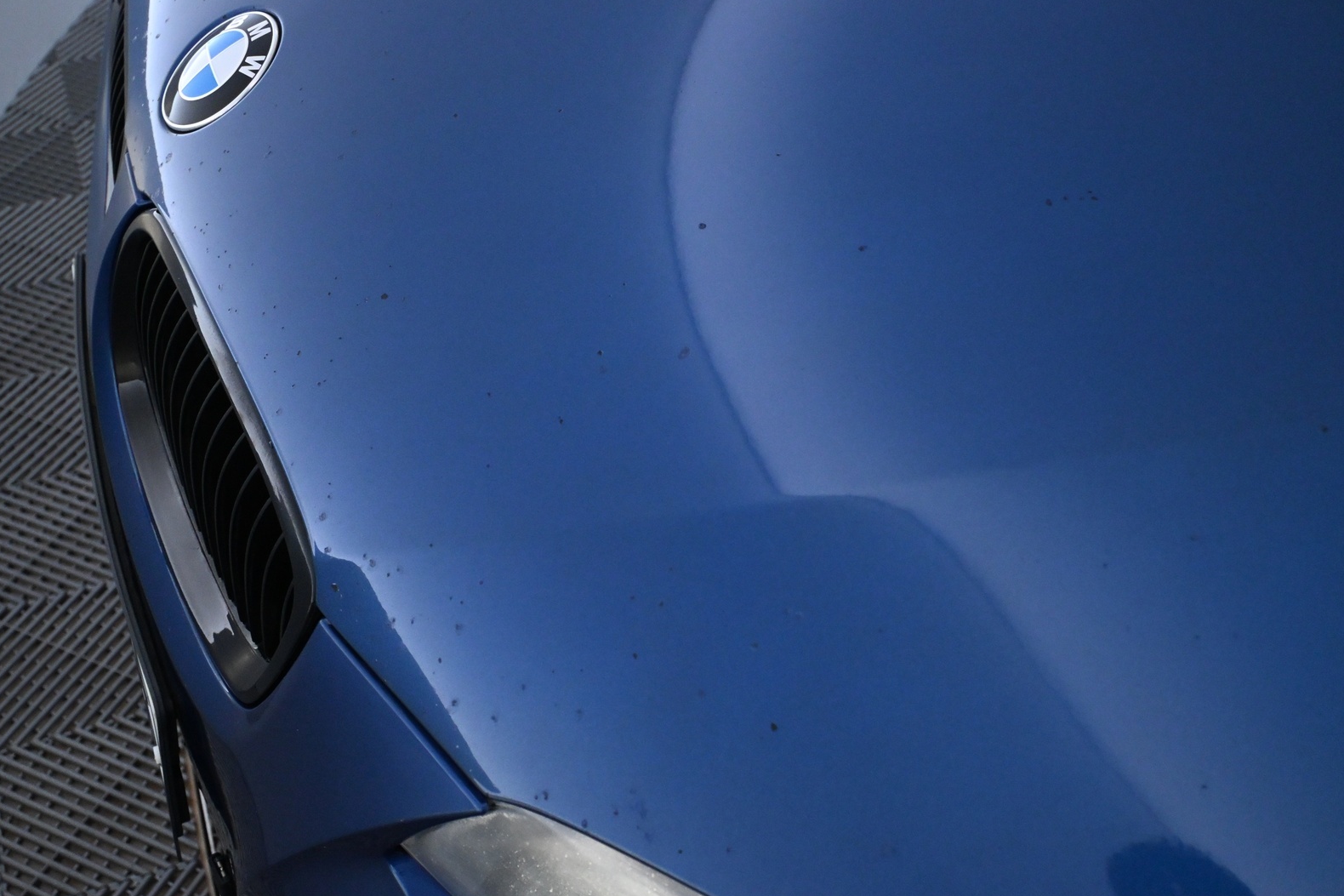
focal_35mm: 41
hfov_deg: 47.7
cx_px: 669
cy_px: 453
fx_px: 1522
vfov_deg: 32.8
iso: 4000
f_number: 5.6
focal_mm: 26.5
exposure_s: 1/125
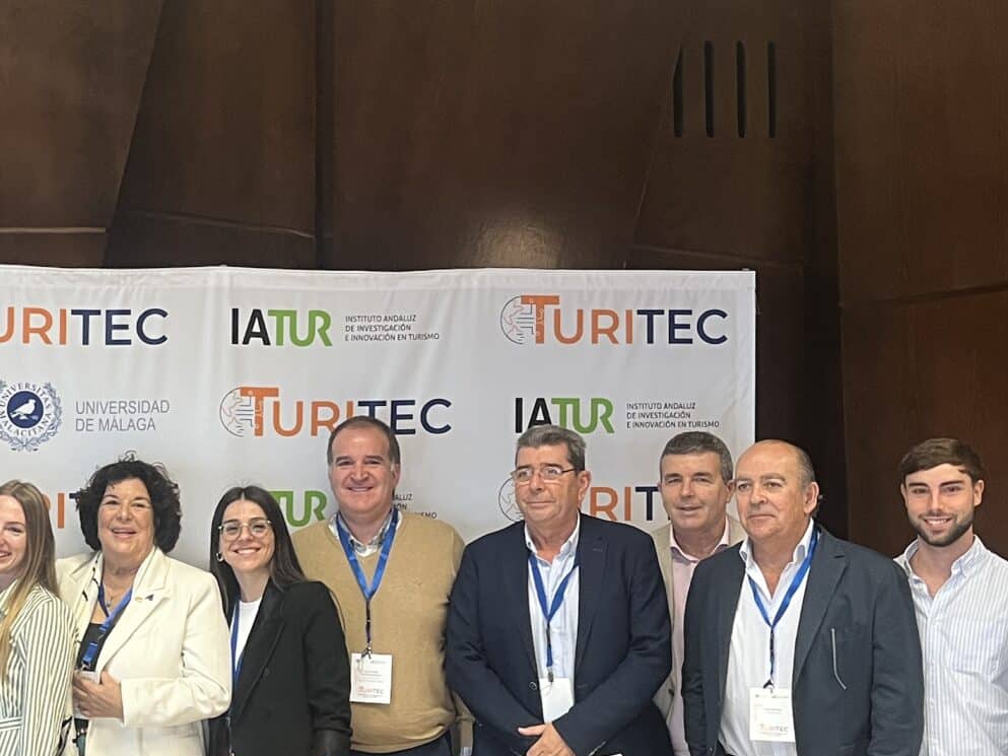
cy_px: 503
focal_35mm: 67
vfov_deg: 21.8
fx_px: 1951
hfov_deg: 28.0
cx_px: 130
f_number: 1.6
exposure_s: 1/50
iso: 160
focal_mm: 5.1
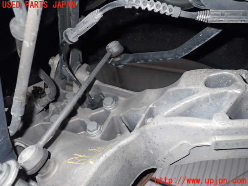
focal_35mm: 30
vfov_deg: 46.8
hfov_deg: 60.0
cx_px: 124
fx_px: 215
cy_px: 93
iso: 320
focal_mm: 5.5
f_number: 6.3
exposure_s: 1/30
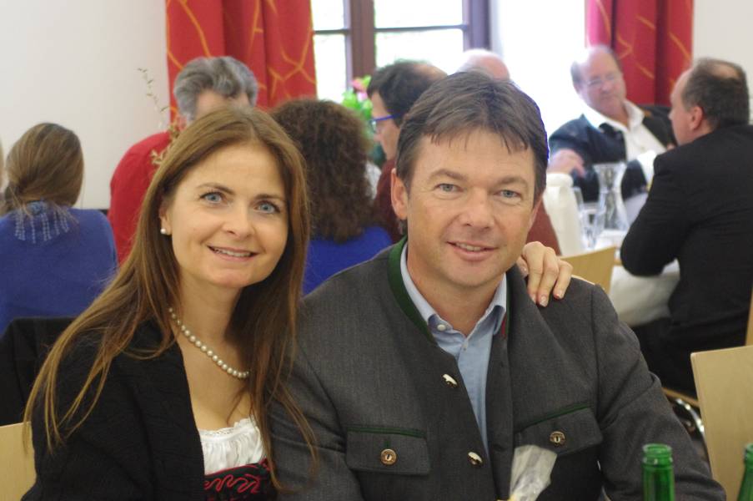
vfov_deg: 18.1
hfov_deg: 27.0
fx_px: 1567
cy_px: 250
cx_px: 376
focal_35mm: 75
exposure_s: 1/60
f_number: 4.5
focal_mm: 50
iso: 3200
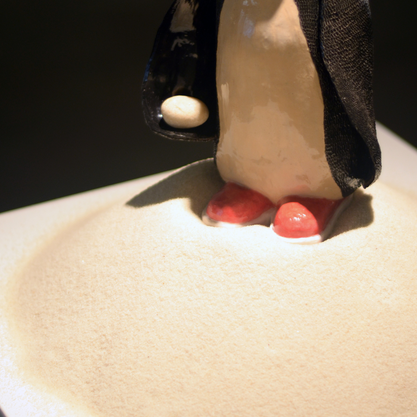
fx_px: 1499
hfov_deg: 15.8
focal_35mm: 110
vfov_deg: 15.8
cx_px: 230
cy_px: 105
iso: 320
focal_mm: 50
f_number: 1.8
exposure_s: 1/50
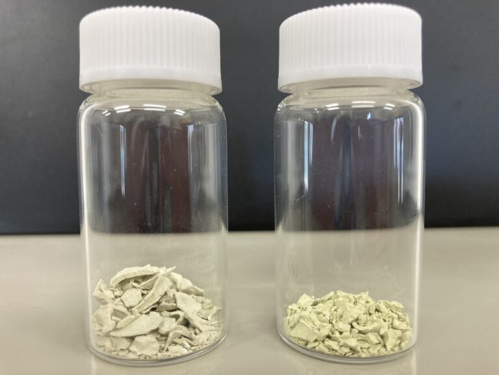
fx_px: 404
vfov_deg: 49.7
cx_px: 250
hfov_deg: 63.4
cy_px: 188
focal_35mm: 28
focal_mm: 3.99
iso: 100
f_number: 1.8
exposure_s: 1/50
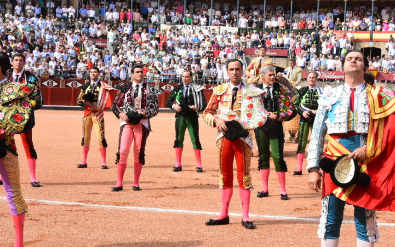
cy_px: 120
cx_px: 203
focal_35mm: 80
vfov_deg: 16.4
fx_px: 859
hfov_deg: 25.9
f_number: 13
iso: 1600
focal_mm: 35
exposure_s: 1/640
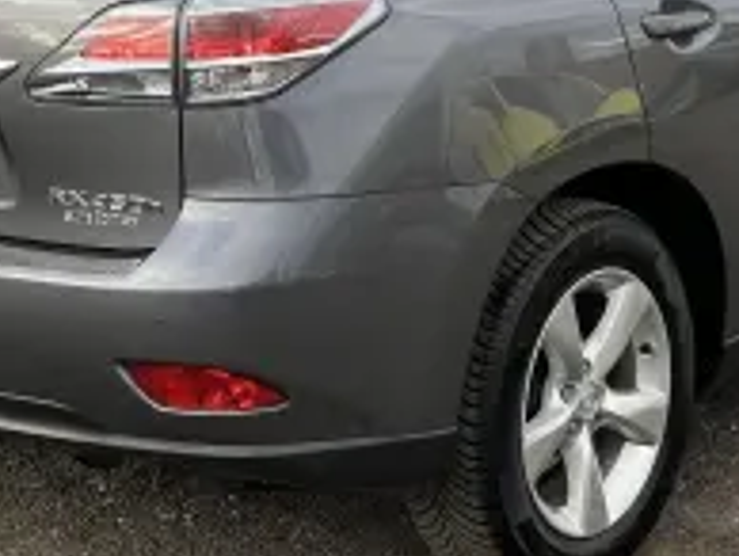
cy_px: 141
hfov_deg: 22.0
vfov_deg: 16.5
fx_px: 1902
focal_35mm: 89
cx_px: 427
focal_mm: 6.86
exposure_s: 1/587
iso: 64
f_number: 1.78
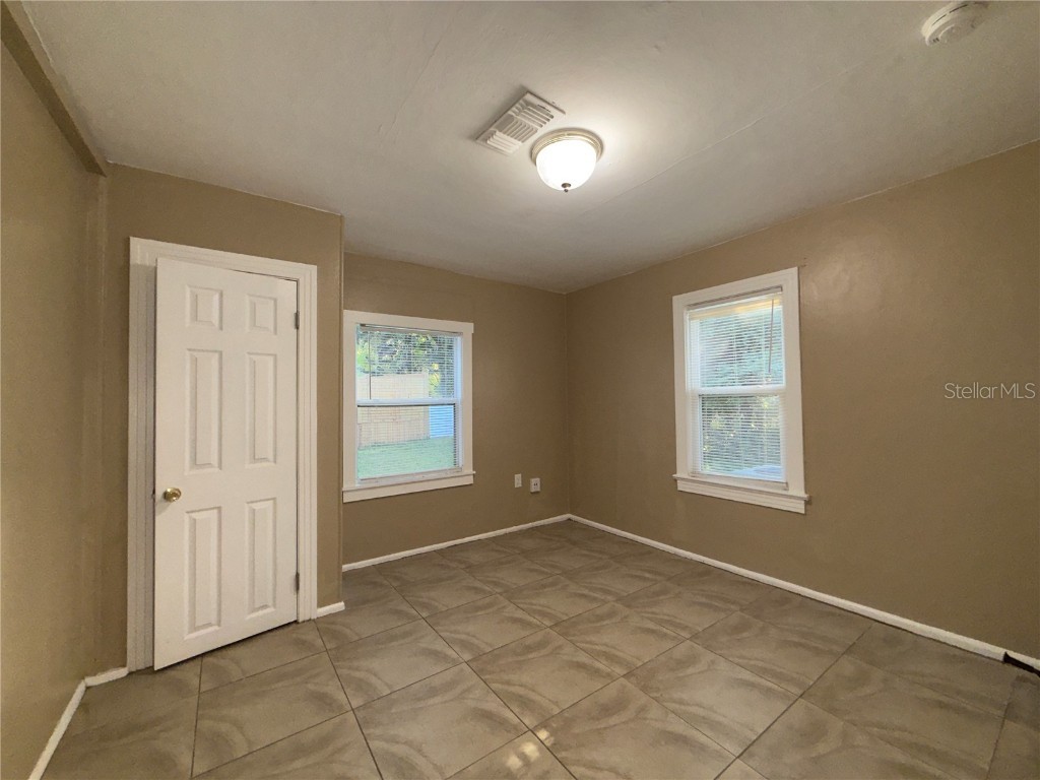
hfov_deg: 102.1
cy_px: 390
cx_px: 520
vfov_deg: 85.7
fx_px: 421
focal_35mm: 14
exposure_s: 1/60
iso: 200
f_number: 2.2
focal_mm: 2.22
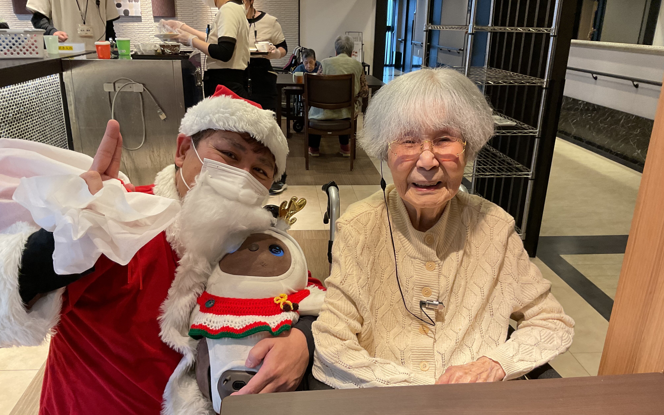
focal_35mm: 31
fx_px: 561
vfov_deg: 40.5
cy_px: 237
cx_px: 332
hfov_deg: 61.2
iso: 80
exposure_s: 1/50
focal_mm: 3
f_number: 1.8
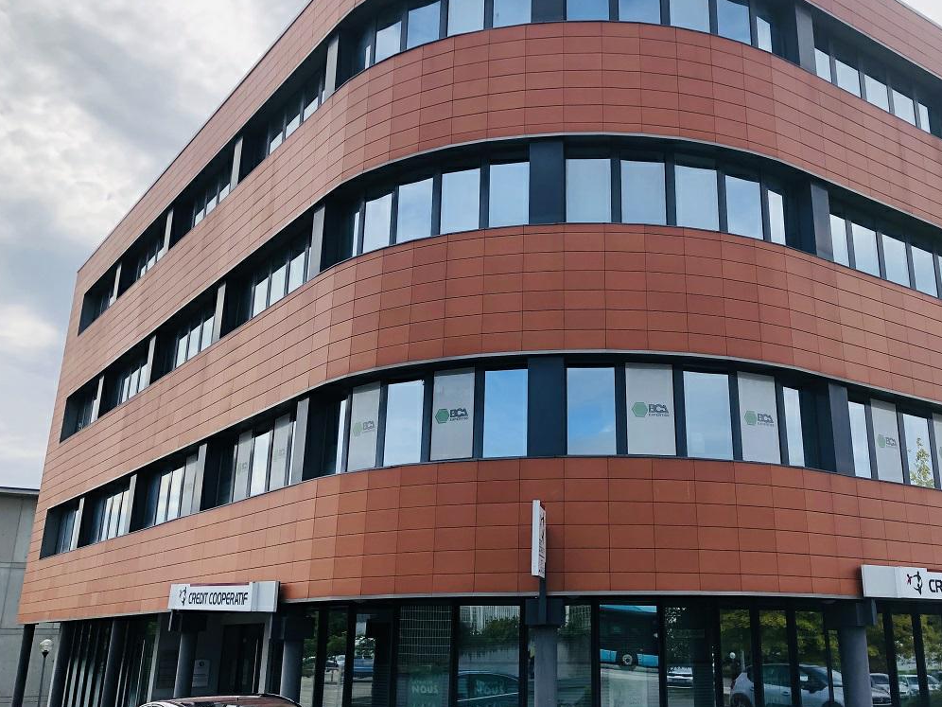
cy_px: 310
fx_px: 980
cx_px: 568
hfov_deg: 51.0
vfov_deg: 39.6
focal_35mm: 36
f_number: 1.8
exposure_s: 1/1263
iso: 20
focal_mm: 3.99
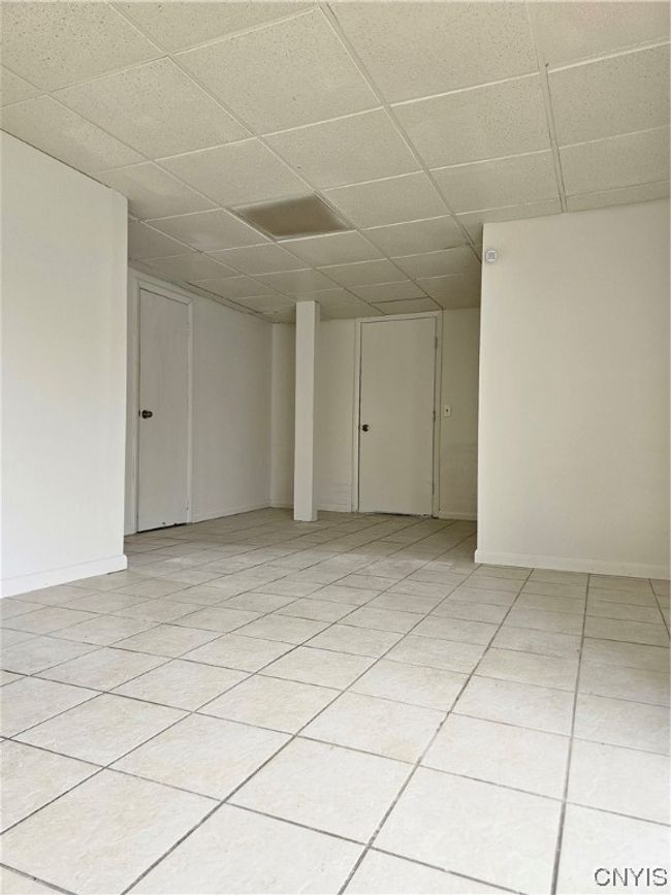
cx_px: 336
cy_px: 448
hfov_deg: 58.9
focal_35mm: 23
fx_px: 595
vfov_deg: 73.9
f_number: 1.7
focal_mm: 6.3
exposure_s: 1/120
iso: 200
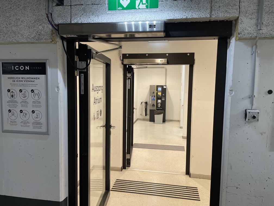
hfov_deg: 67.3
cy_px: 103
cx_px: 137
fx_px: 206
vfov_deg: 53.1
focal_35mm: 26
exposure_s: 1/96
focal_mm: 4.2
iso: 100
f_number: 1.6
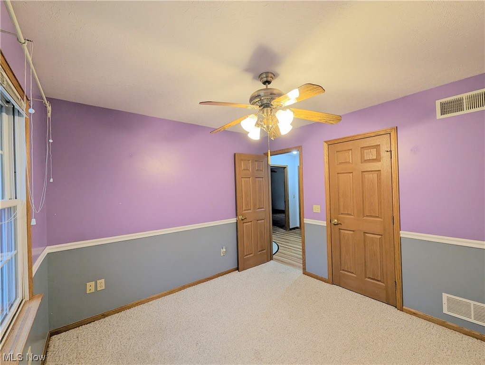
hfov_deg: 106.1
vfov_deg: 90.0
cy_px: 182
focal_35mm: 13
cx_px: 242
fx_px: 182
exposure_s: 1/30
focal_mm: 1.95
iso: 57
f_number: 2.2
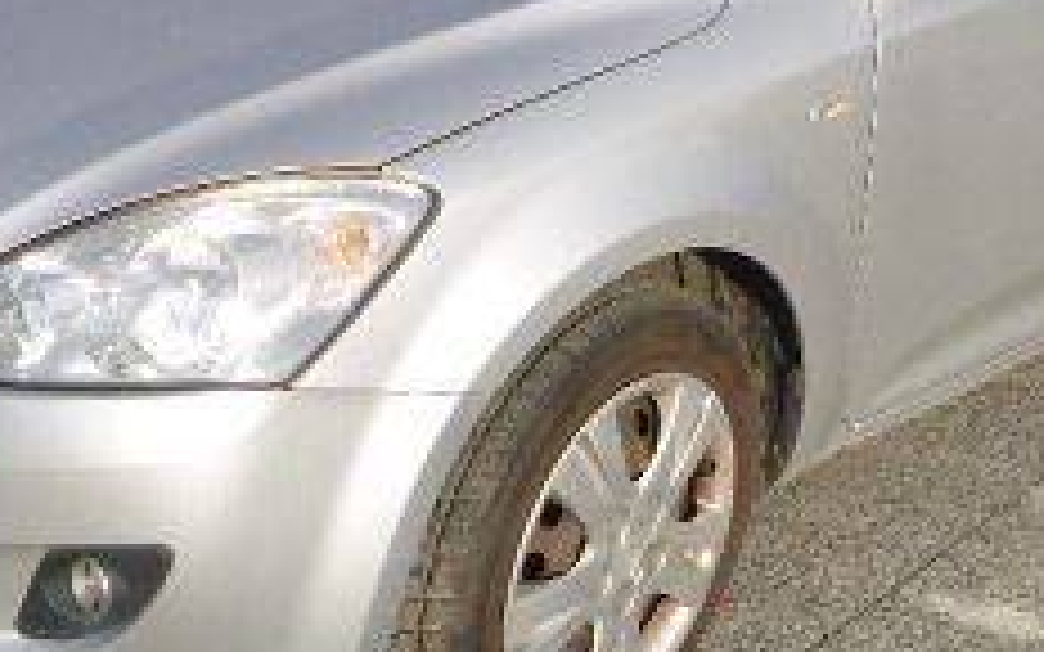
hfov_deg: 28.2
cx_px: 446
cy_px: -94
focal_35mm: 73
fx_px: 2077
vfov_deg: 17.2
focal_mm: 4.5
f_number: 3.9
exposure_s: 1/640
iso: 100
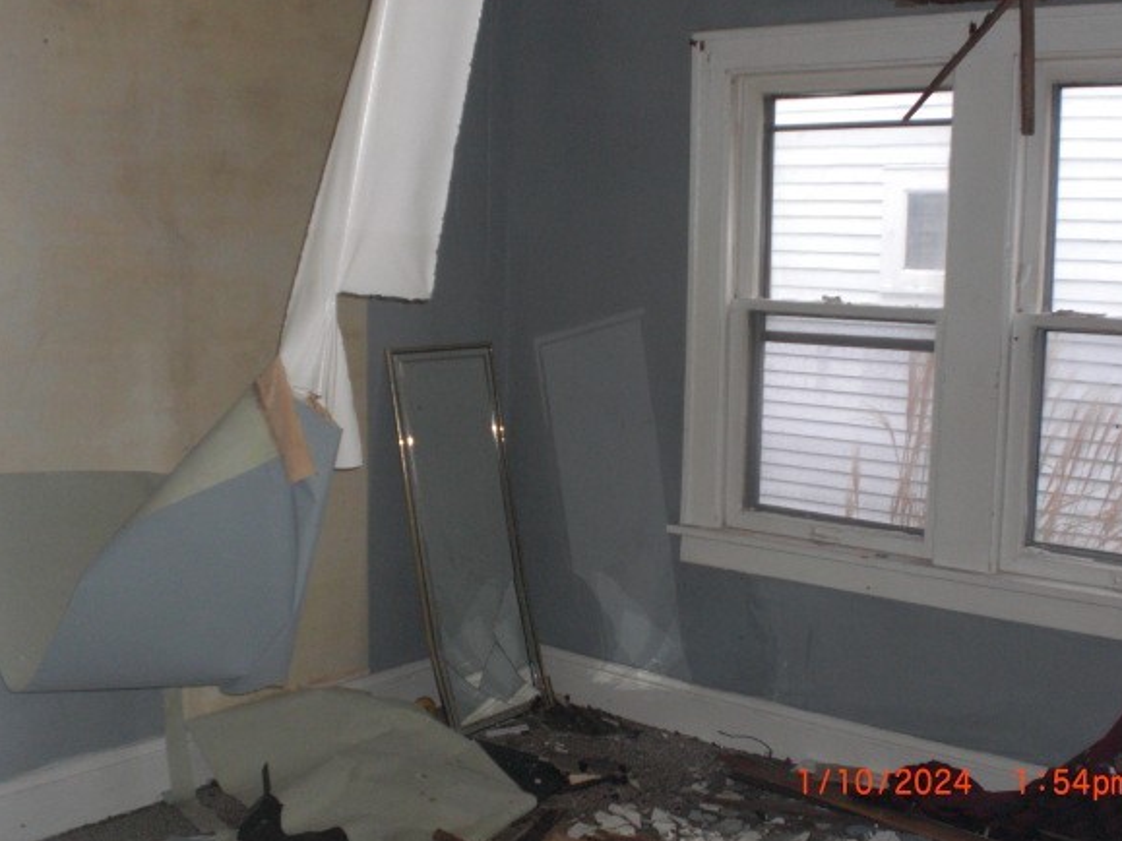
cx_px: 585
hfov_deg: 44.8
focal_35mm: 42
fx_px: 1361
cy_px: 413
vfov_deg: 34.3
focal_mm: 6.3
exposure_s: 1/60
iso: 200
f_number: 3.1
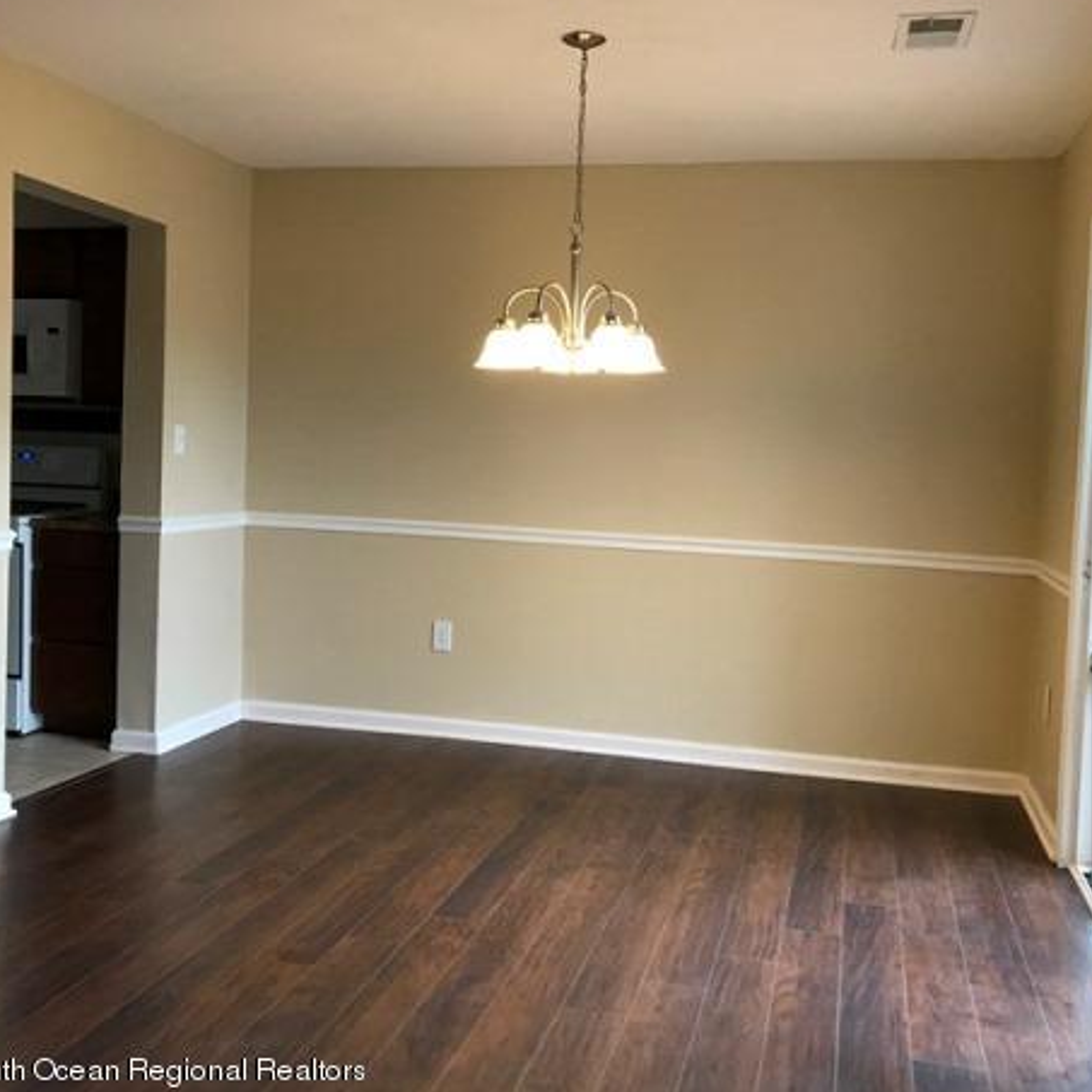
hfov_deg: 47.2
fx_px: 1249
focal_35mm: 35
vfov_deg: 47.2
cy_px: 540
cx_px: 547
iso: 32
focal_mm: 3.99
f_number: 1.8
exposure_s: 1/24
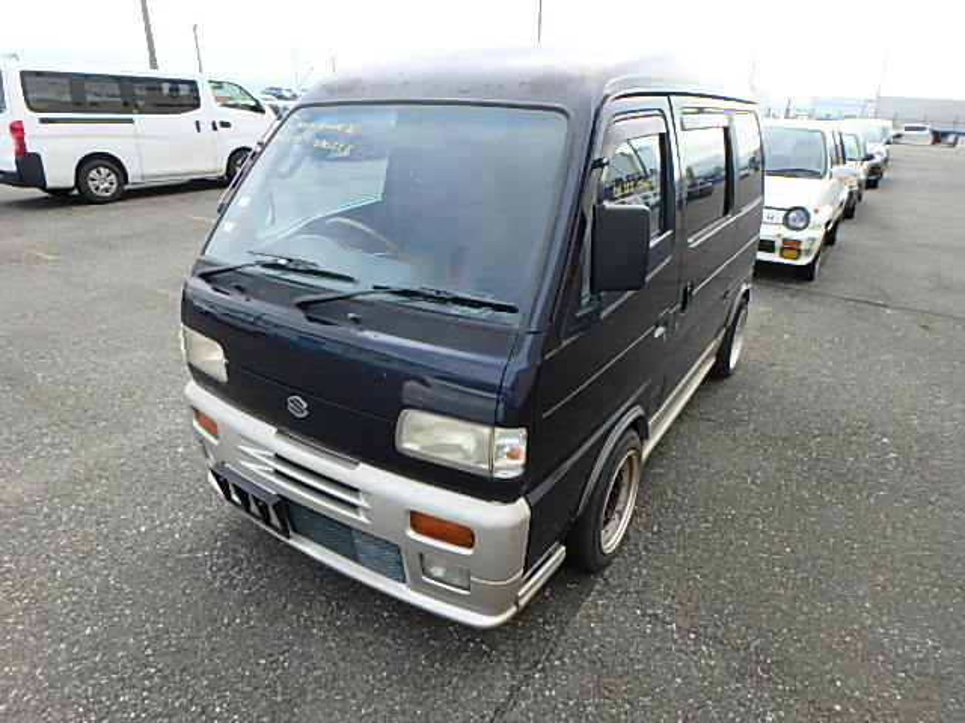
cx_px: 482
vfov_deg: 63.4
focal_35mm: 21
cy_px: 362
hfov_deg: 79.0
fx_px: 585
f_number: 3.5
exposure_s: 1/320
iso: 125
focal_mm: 3.7
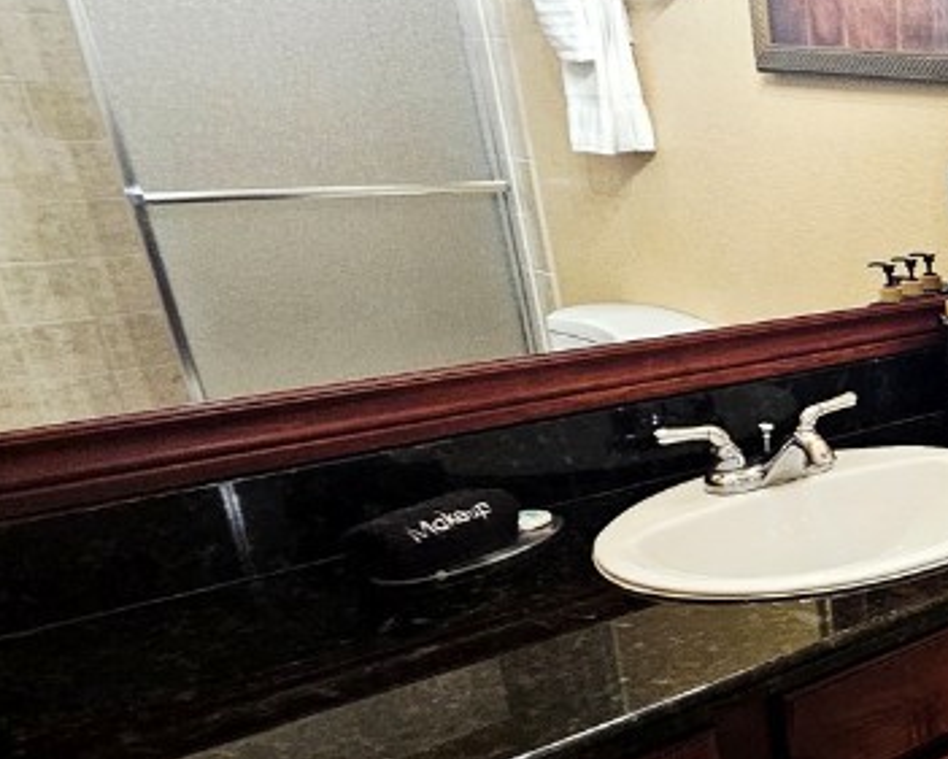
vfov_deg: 39.7
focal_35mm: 37
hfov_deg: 31.1
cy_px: 500
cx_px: 1356
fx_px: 1038
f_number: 2.2
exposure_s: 1/40
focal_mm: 2.2
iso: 400
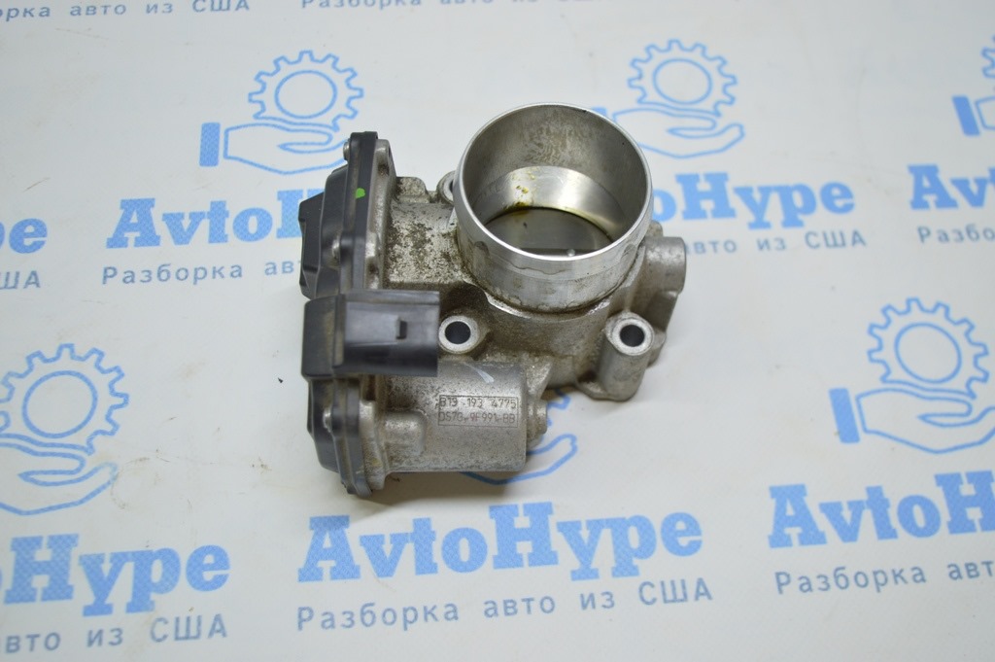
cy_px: 331
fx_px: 1077
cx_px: 498
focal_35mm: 39
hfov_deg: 49.6
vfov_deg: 34.2
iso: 400
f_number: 4
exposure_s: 1/60
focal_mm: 26
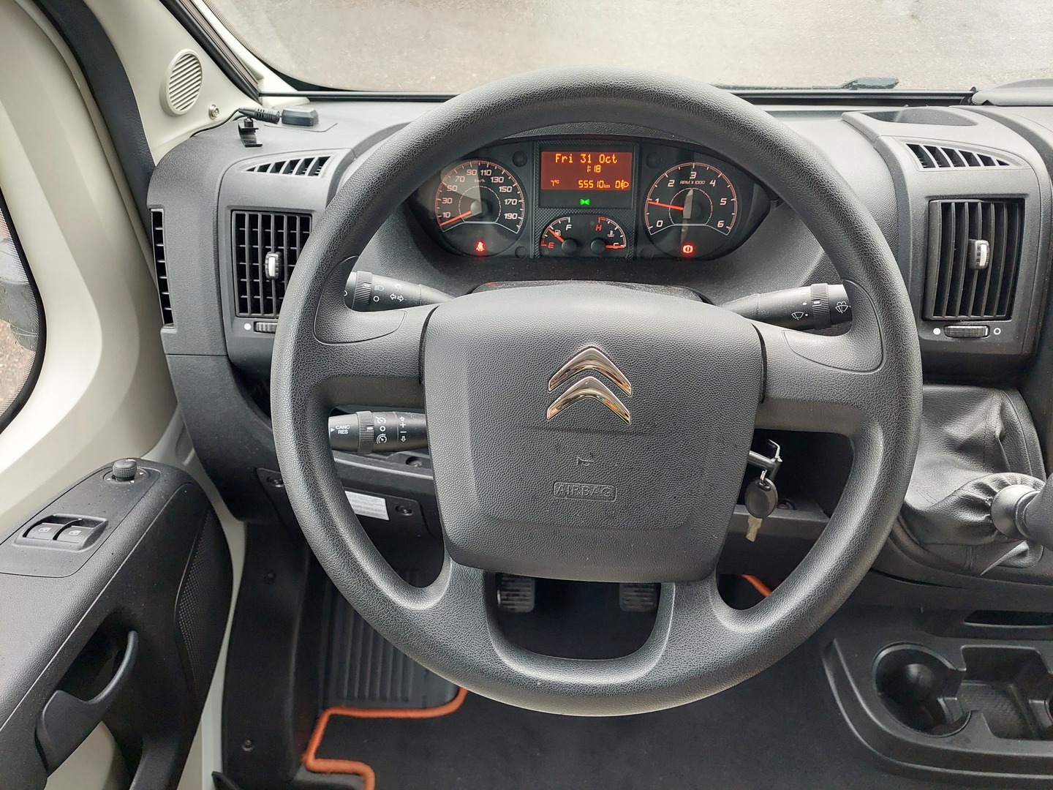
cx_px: 526
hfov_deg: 69.4
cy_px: 395
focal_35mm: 25
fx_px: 760
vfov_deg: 54.9
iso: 200
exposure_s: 1/50
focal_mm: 5.23
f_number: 1.8
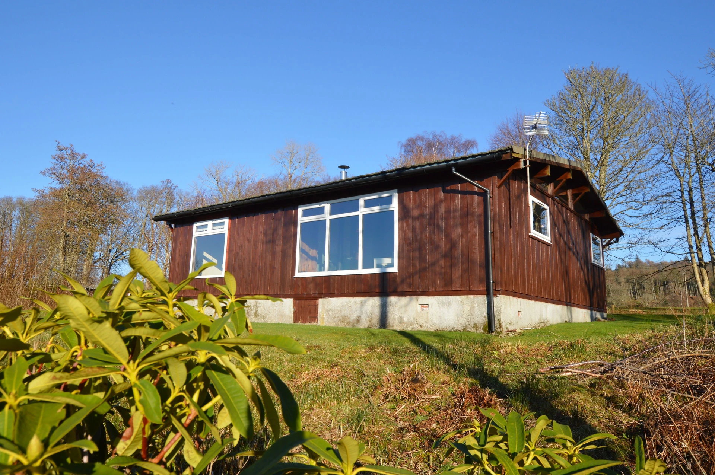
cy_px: 238
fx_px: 417
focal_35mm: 21
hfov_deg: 81.3
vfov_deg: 59.4
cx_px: 358
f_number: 8
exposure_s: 1/250
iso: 100
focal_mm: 14
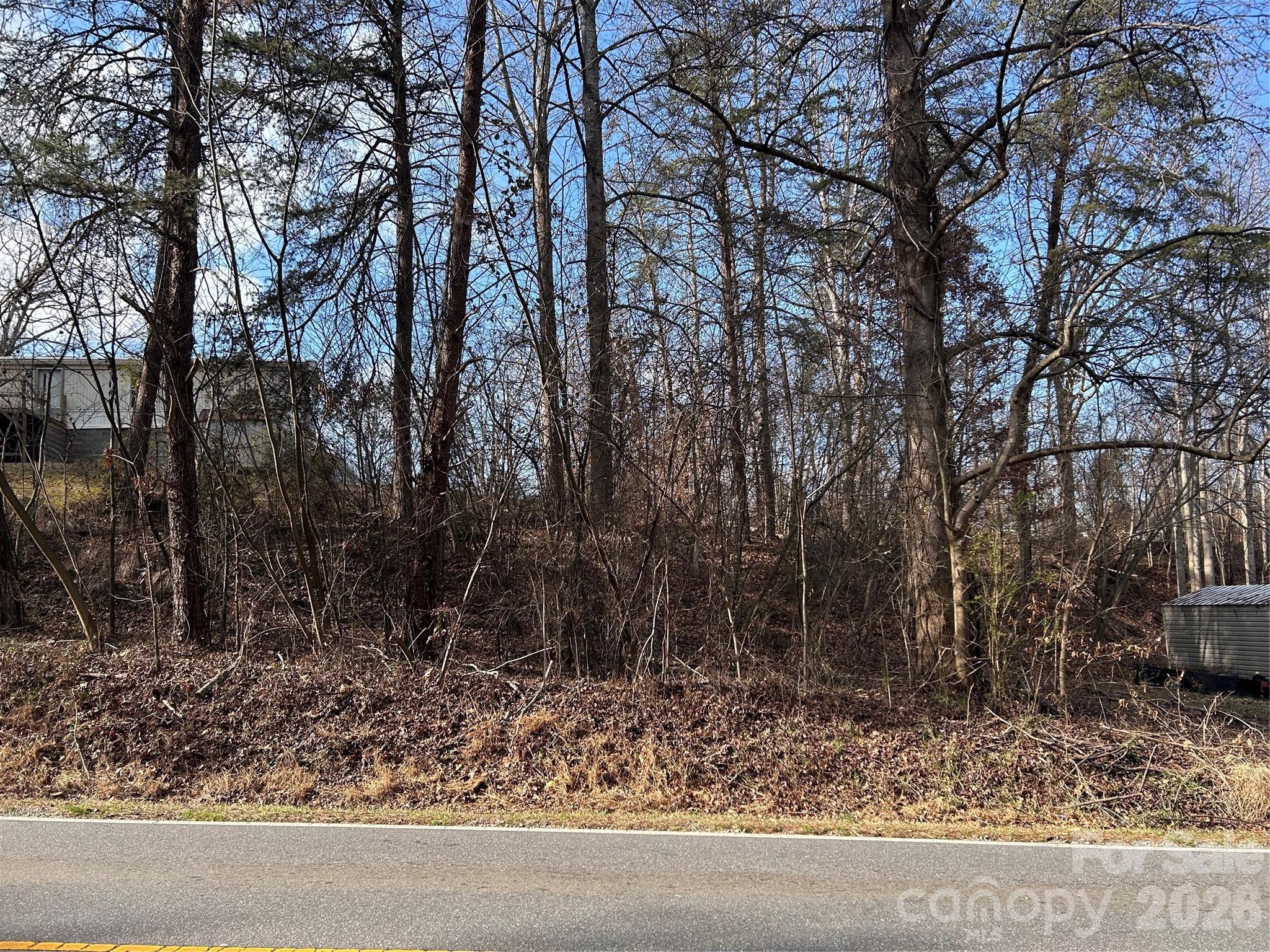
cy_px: 476
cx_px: 635
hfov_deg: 67.3
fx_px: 954
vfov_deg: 53.1
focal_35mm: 26
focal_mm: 5.7
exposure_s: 1/1079
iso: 50
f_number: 1.5
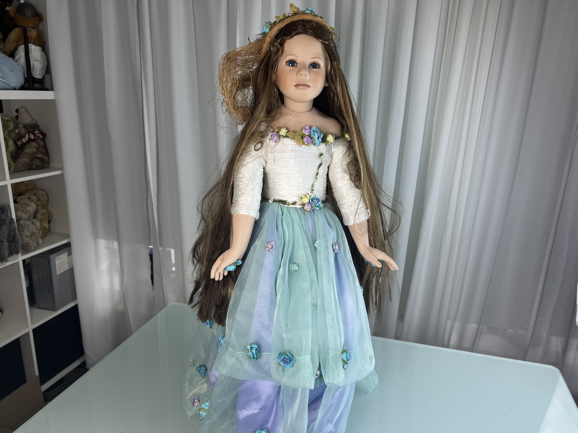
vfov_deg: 53.1
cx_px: 289
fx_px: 434
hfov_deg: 67.3
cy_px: 216
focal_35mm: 26
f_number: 1.5
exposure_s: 1/100
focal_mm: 5.7
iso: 40
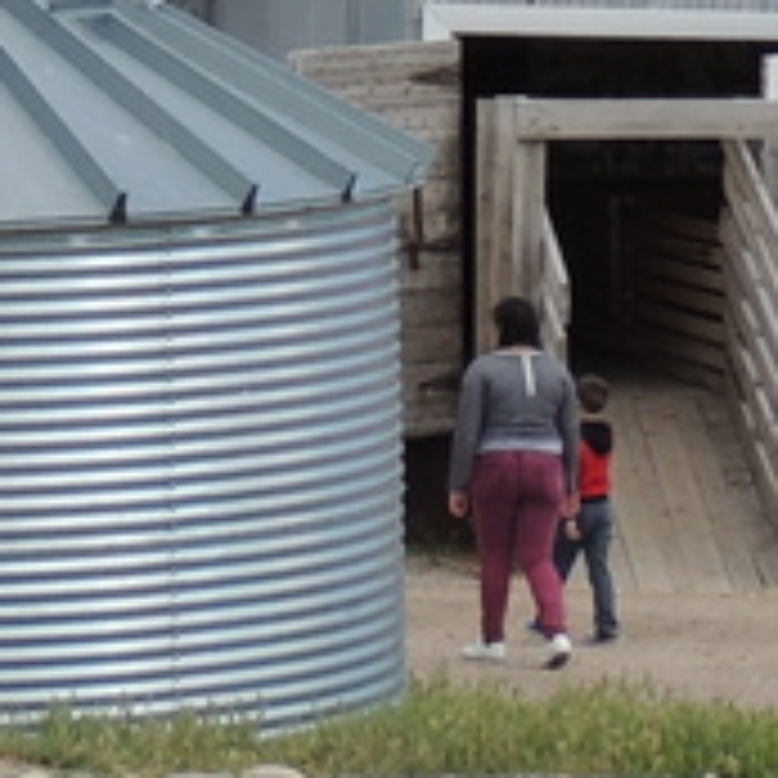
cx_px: 733
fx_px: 8315
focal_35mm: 327
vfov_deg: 5.3
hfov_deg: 5.3
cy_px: 67
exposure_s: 1/640
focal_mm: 8.9
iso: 100
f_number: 3.6
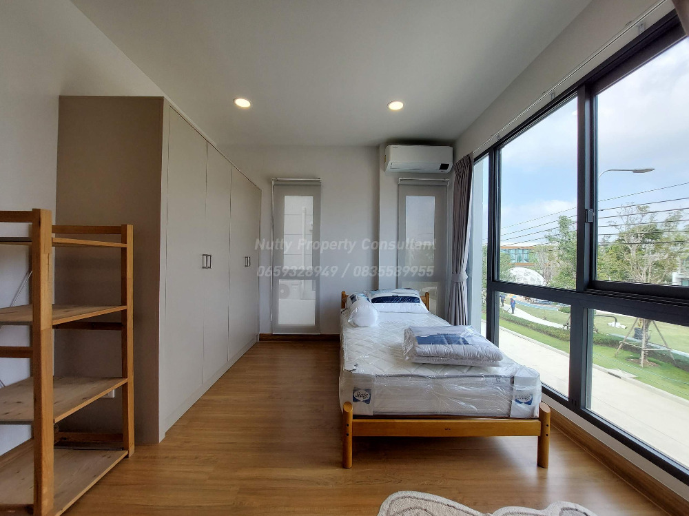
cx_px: 344
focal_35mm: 13
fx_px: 259
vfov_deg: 89.9
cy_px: 258
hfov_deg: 106.2
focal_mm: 1.74
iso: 50
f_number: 2.2
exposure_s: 1/222
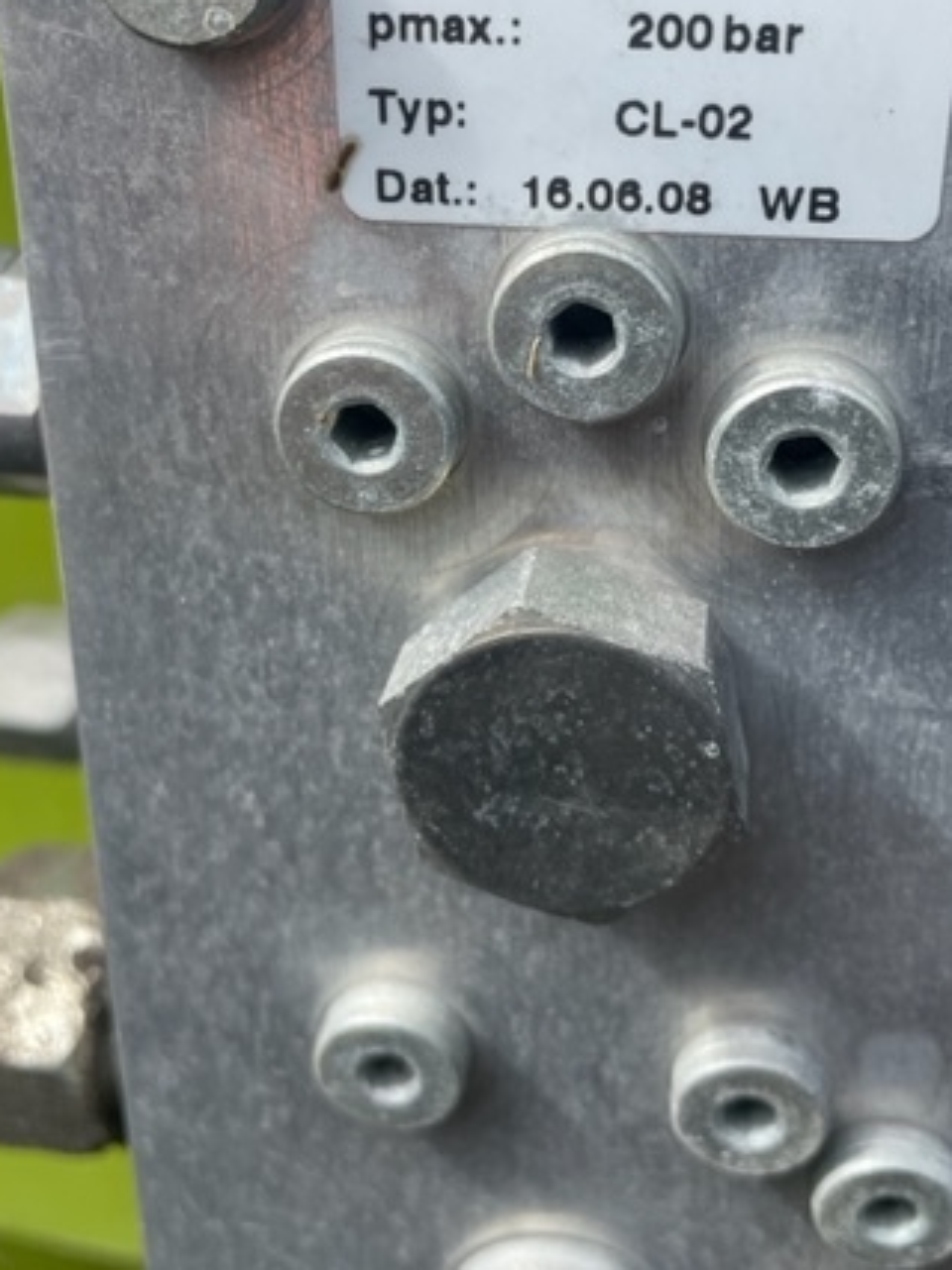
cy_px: 366
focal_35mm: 39
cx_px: 538
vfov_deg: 46.6
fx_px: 1431
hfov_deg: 36.7
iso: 32
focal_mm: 4.2
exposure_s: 1/979
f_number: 1.6
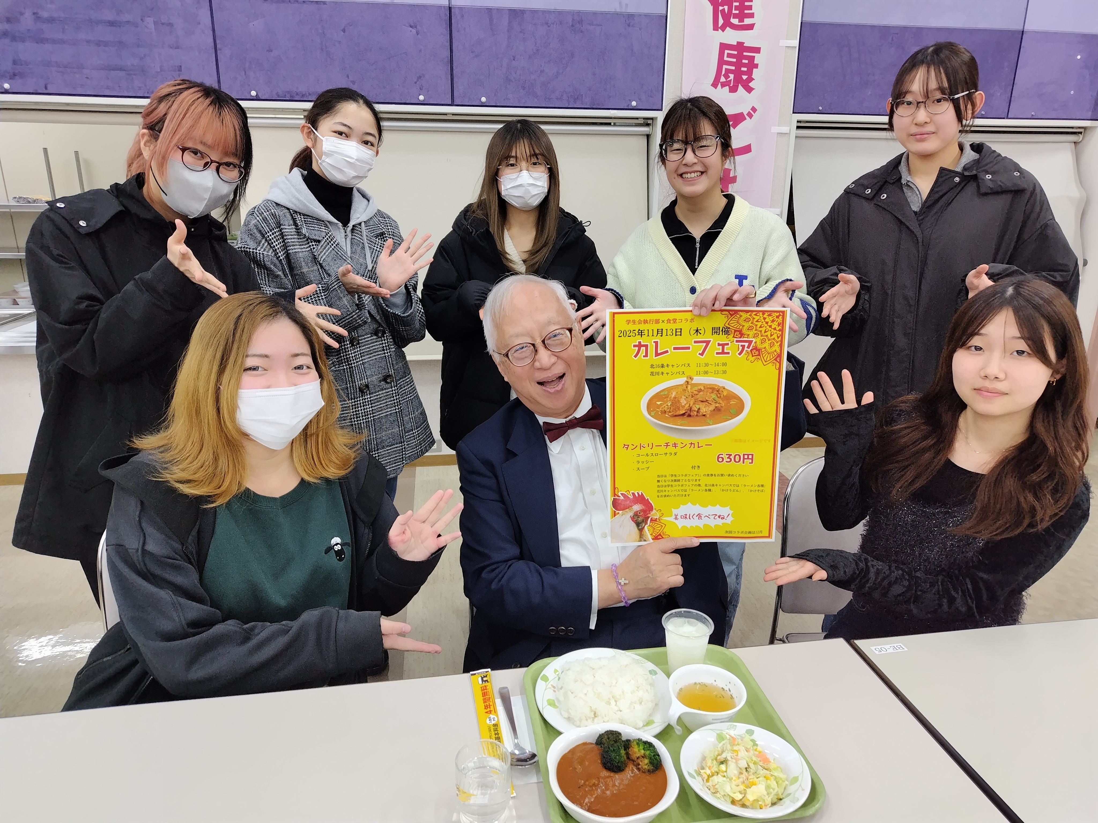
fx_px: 730
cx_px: 549
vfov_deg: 58.9
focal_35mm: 23
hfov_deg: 73.9
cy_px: 412
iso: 130
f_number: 1.9
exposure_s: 1/60
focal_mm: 5.5
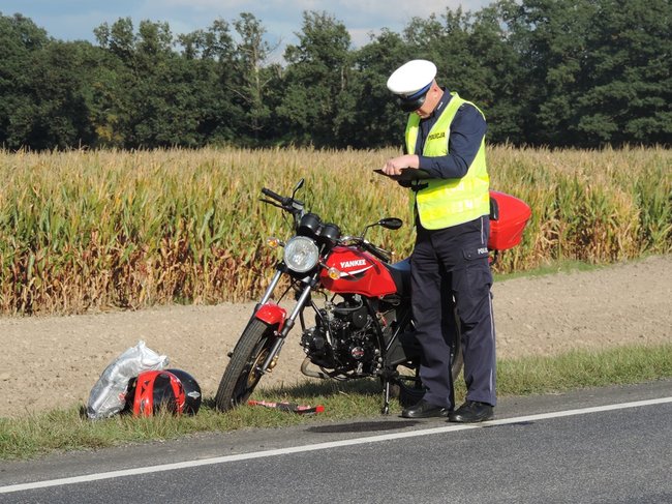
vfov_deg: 8.7
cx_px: 336
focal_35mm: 170
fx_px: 3299
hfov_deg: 11.6
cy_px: 252
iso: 90
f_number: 4.5
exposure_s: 1/500
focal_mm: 30.3
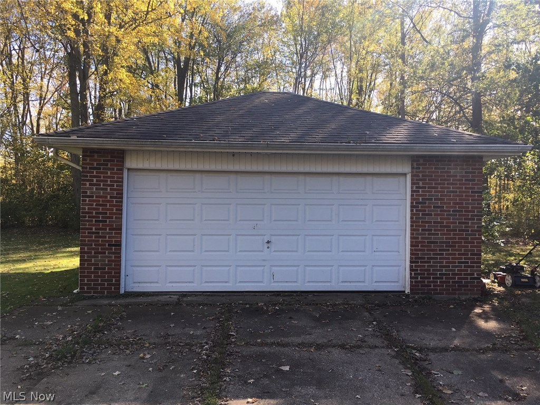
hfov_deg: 61.7
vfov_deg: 48.2
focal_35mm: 29
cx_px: 270
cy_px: 202
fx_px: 452
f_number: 2.2
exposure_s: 1/314
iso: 25
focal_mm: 4.15
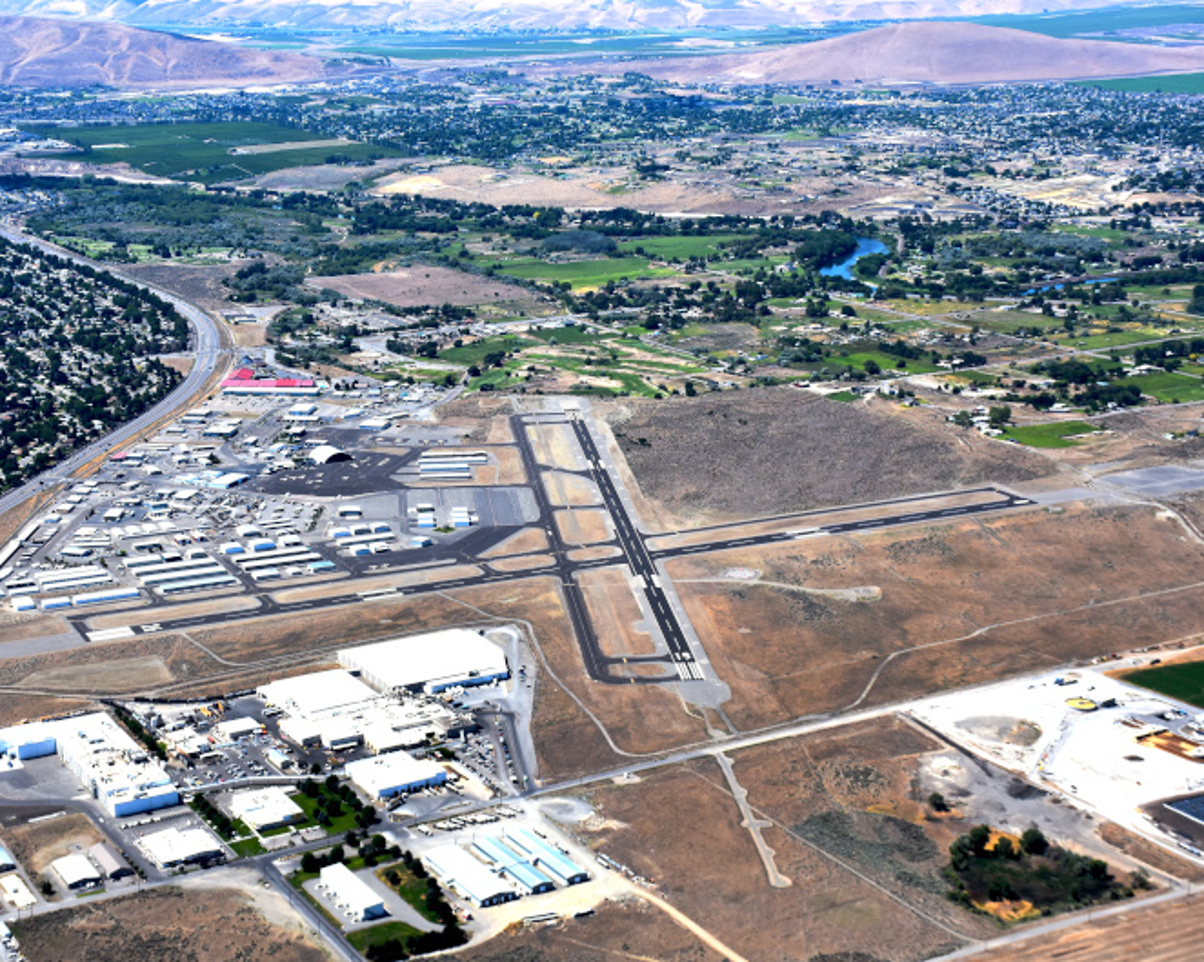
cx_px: 498
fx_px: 2122
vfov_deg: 25.5
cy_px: 481
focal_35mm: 60
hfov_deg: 31.6
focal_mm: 35
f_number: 8
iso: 160
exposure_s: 1/500
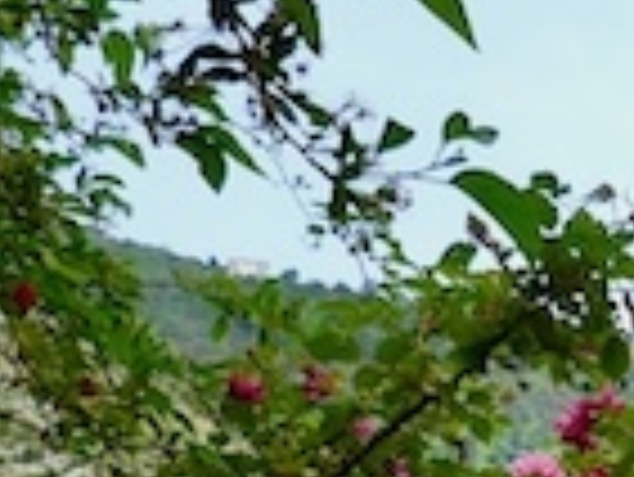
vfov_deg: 12.1
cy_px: 603
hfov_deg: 15.0
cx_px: 1021
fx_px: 2181
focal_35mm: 119
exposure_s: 1/400
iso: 80
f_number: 2.8
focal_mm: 5
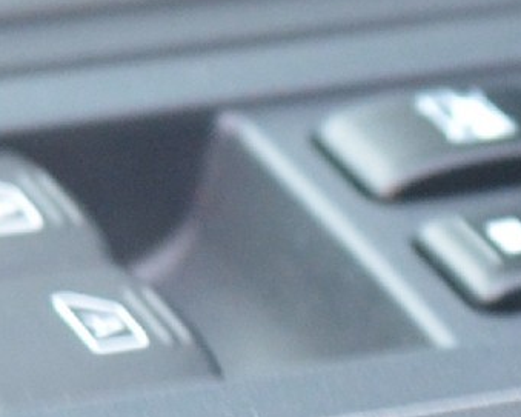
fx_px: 4955
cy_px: 788
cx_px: 334
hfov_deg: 6.0
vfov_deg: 4.7
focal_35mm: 321
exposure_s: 1/15
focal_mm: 31
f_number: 2.8
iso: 1600
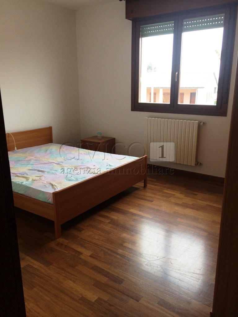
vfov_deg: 61.7
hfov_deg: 48.2
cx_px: 119
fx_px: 266
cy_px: 158
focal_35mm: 29
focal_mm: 4.15
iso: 40
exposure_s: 1/50
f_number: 2.2
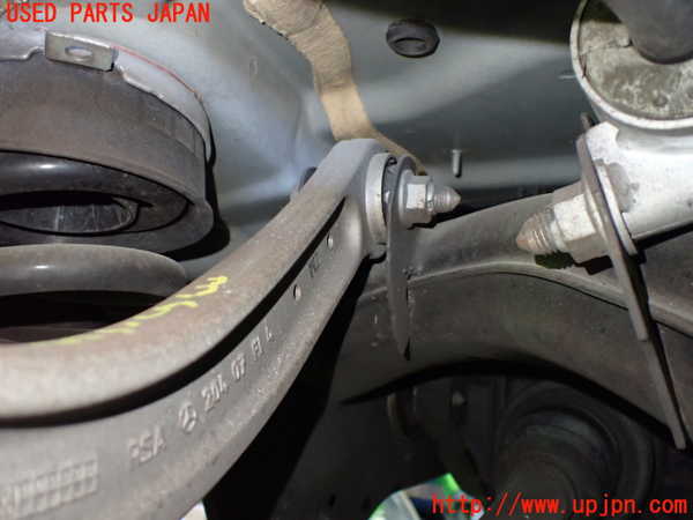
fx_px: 601
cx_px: 346
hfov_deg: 60.0
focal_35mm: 30
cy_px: 260
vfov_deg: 46.8
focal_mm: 5.4
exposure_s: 1/40
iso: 800
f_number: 2.3
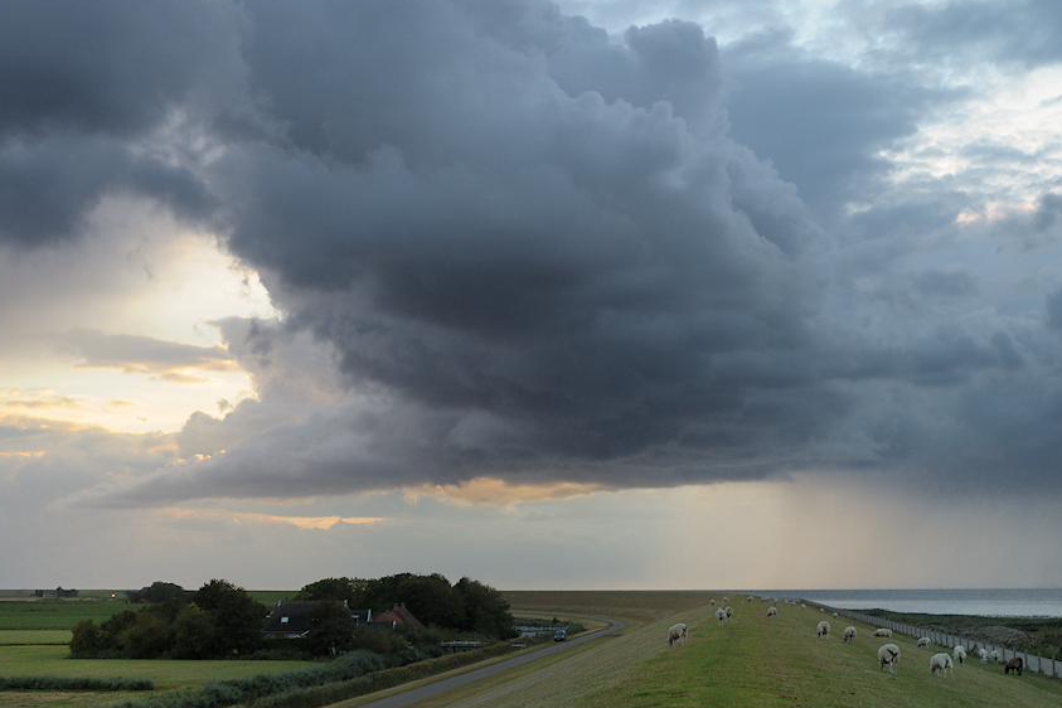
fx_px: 1504
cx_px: 474
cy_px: 302
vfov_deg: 26.5
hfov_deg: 38.8
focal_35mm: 51
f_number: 5.6
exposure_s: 1/160
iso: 400
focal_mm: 28
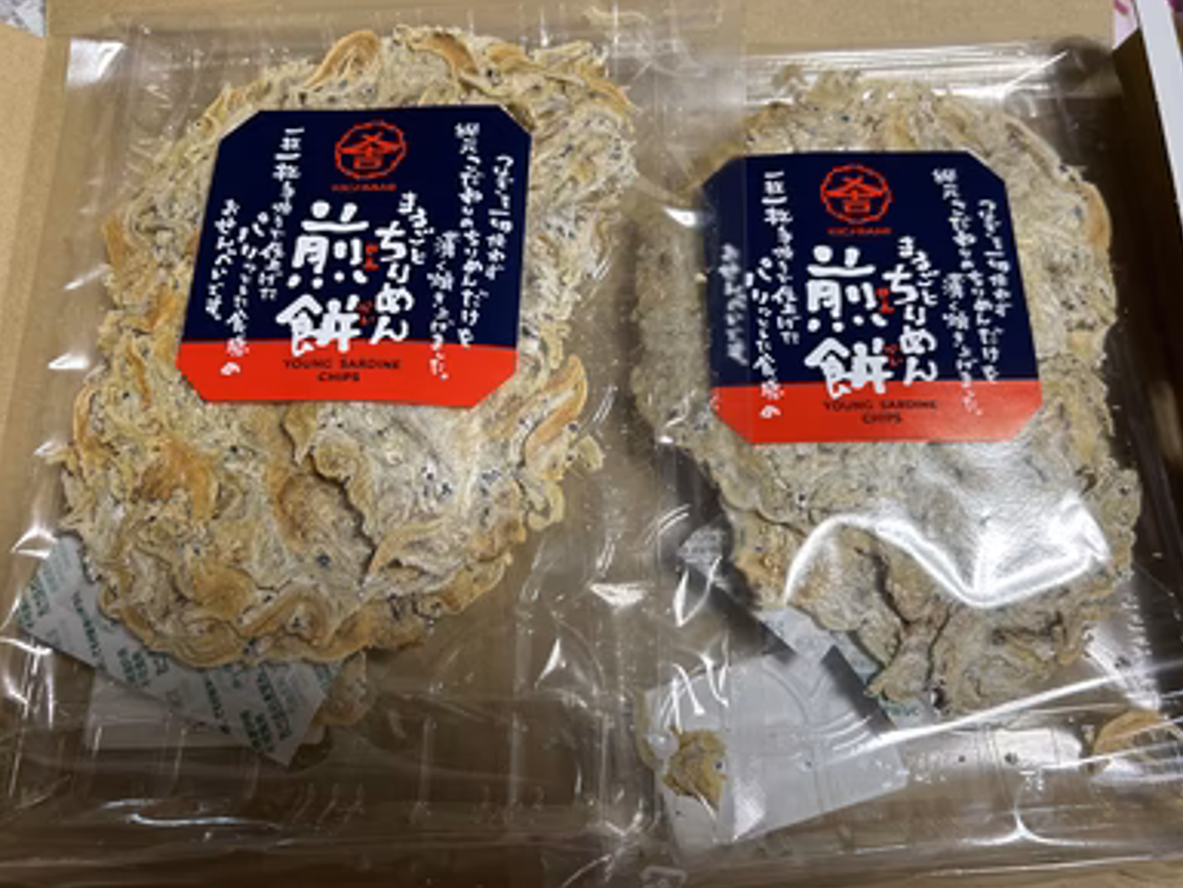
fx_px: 923
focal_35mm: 27
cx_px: 611
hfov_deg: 65.3
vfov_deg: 51.4
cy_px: 449
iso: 80
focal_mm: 5.7
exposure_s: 1/50
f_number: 1.5
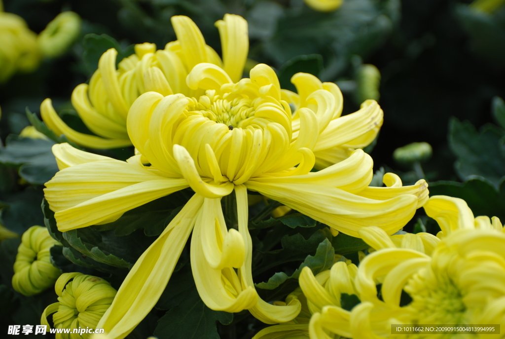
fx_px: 4111
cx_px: 252
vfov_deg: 4.7
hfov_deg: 7.0
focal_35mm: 292
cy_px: 170
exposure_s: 1/200
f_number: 5.6
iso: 100
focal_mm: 195
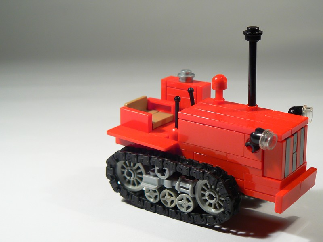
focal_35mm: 74
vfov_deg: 19.9
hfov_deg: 26.3
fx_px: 690
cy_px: 121
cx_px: 162
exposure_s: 1/15
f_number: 3.2
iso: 80
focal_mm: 12.4
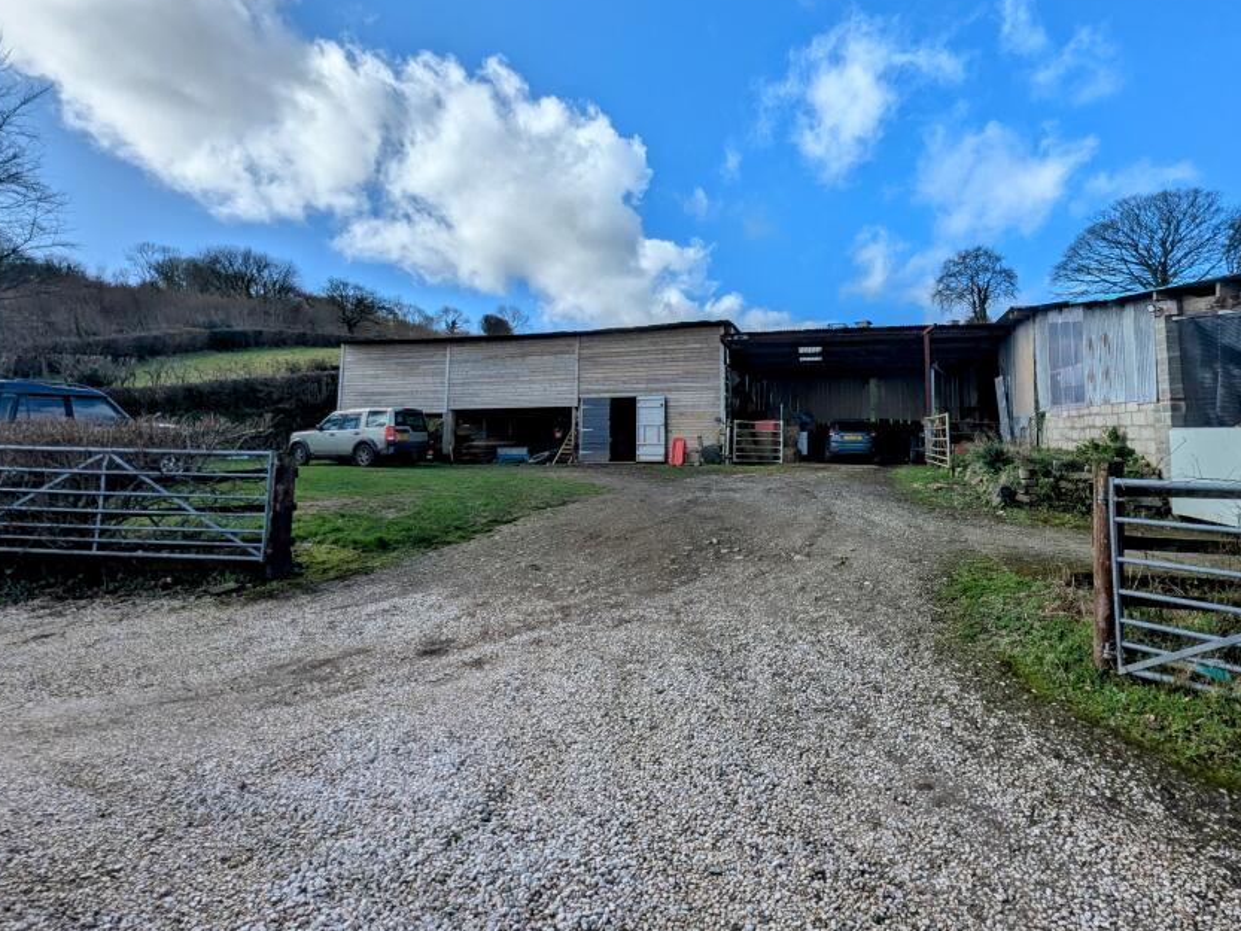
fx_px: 574
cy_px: 385
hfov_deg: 94.0
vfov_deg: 77.5
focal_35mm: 16
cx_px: 696
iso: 48
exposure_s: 1/3344
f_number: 2.2
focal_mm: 1.95
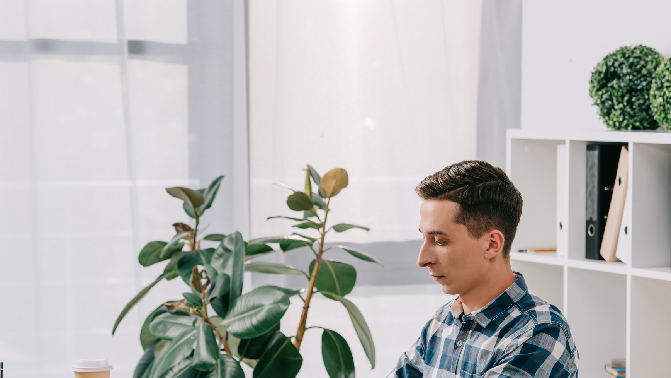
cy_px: 231
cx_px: 331
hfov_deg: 15.3
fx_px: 2491
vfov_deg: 8.7
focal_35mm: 140
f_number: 6.3
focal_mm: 116
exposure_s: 1/200
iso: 160
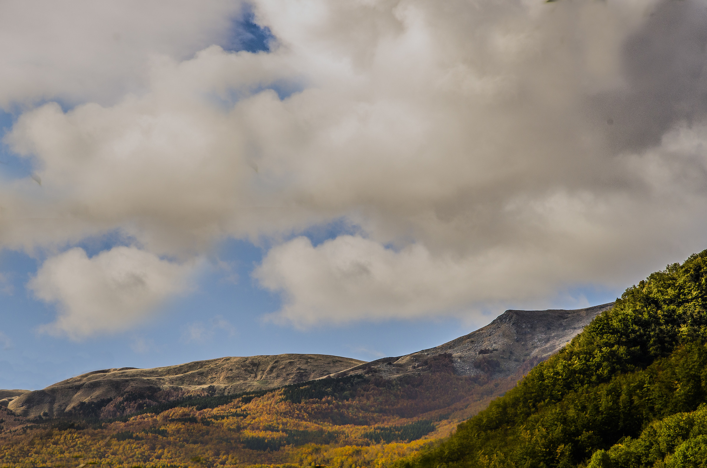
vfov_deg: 8.7
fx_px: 3086
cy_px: 234
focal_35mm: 158
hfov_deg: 13.1
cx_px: 354
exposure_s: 1/500
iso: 500
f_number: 13
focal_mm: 105
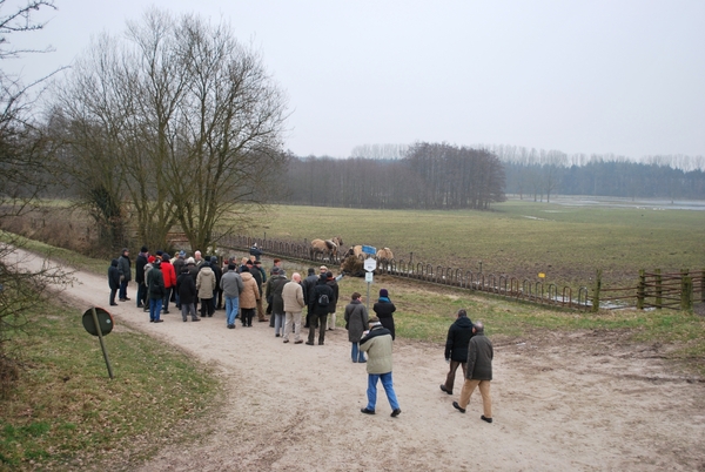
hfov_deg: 49.5
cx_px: 352
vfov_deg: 34.3
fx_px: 765
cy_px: 236
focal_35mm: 39
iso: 200
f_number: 4.5
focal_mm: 26
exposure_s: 1/40
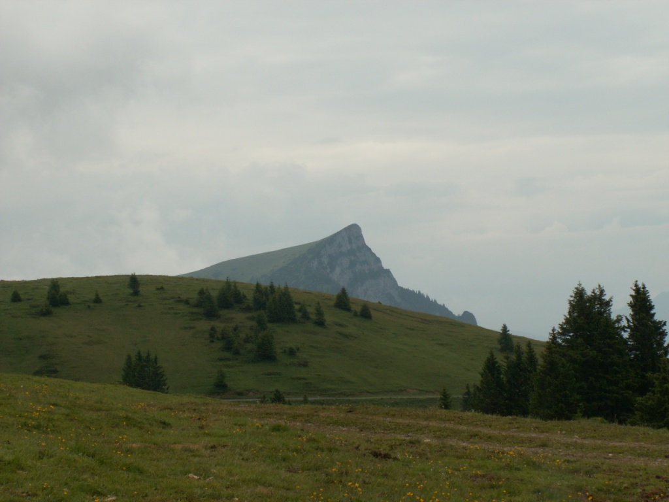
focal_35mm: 92
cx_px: 334
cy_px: 251
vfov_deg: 16.1
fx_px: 1778
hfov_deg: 21.3
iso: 50
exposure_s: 1/250
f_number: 7.1
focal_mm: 15.4
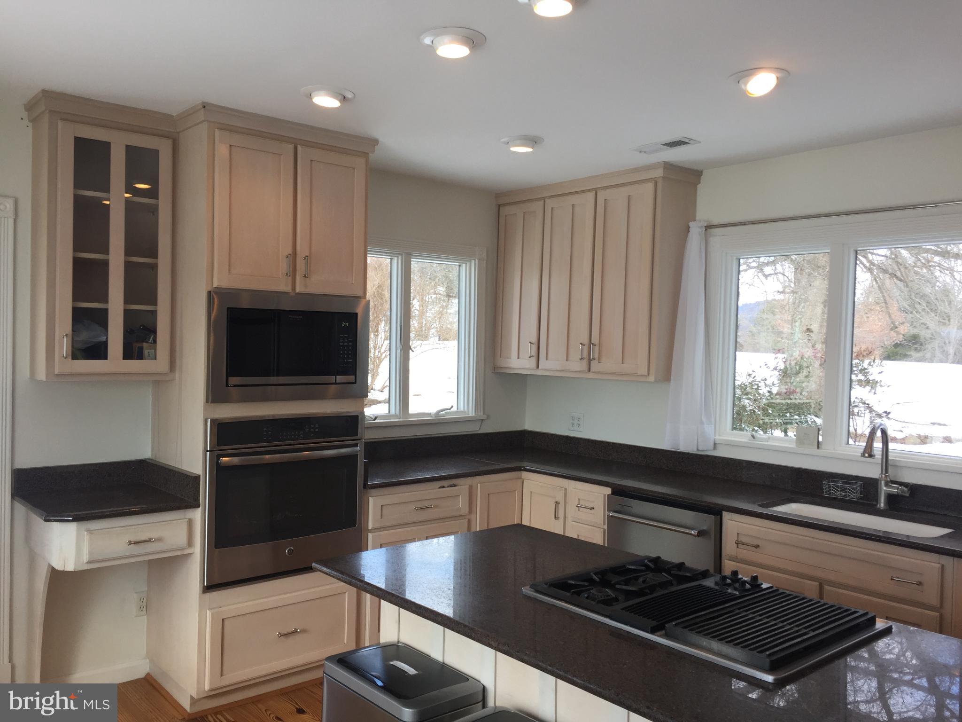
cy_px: 361
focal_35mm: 29
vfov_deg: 48.2
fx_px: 806
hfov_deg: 61.7
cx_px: 481
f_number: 2.2
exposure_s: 1/120
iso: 32
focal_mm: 4.15
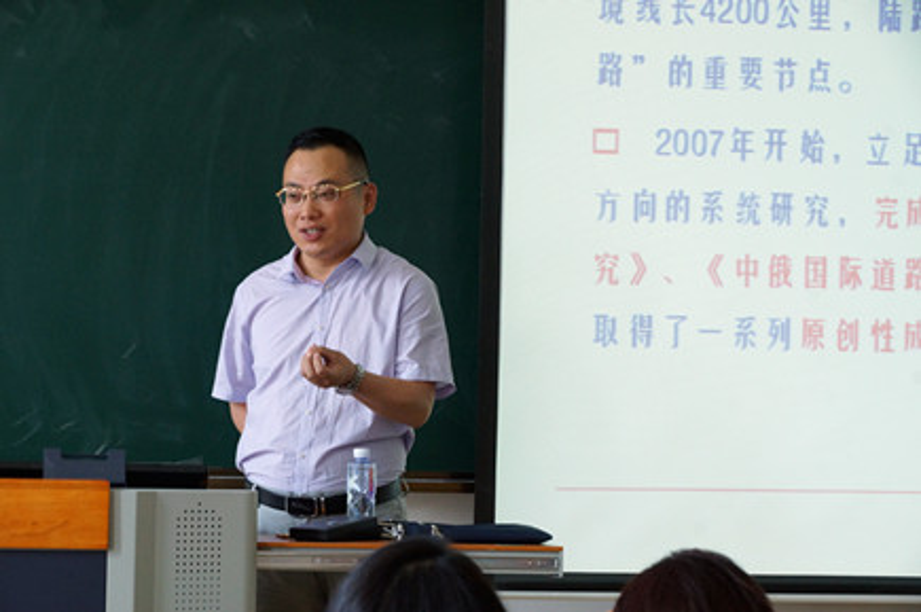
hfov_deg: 17.1
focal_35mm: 120
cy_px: 306
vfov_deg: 11.4
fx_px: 3067
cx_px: 460
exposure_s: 1/30
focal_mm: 80
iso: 800
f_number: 9
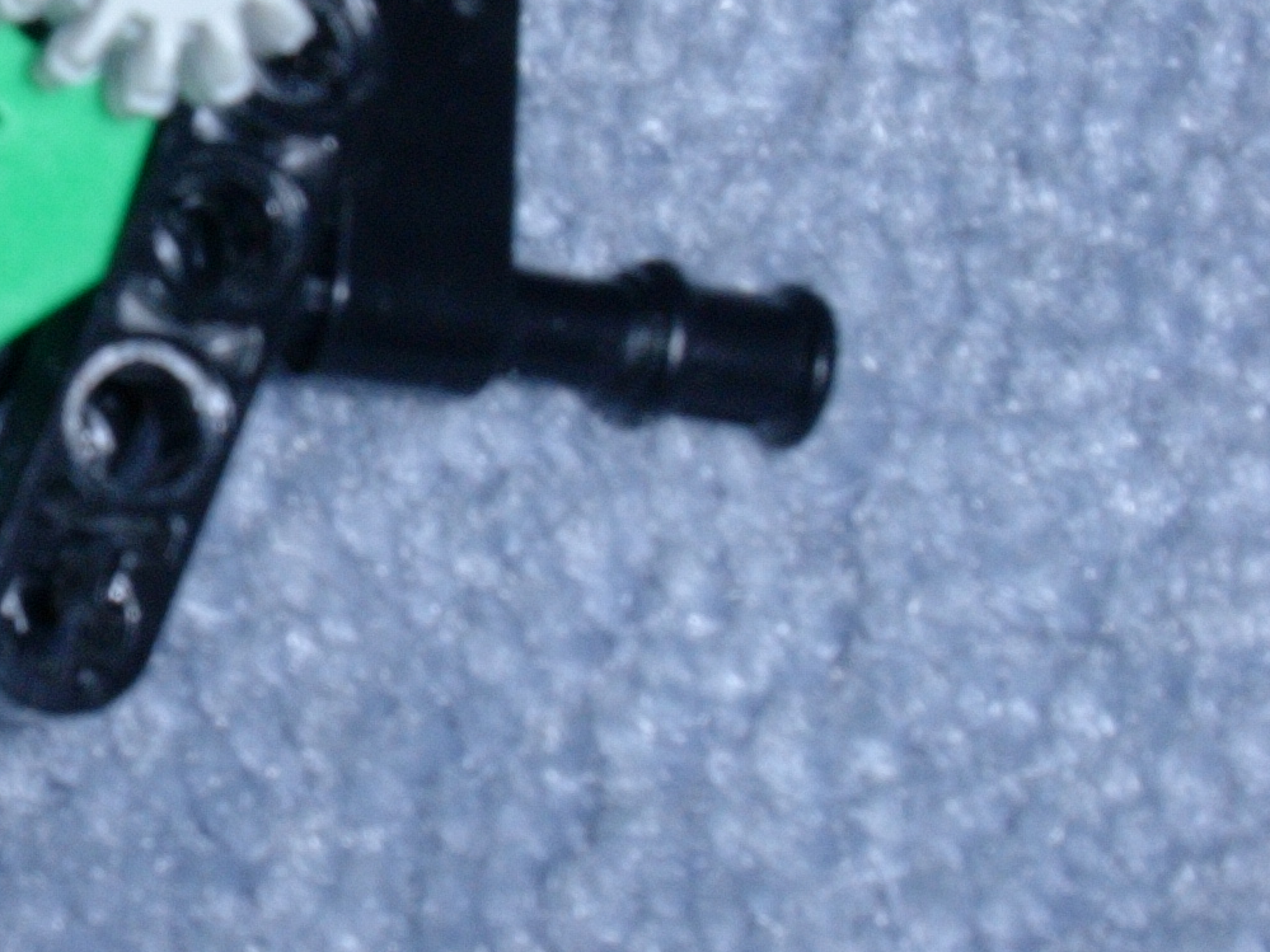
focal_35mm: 113
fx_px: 4145
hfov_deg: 17.1
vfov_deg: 13.0
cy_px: 128
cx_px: 52
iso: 70
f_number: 6.4
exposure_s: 1/64
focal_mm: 8.4
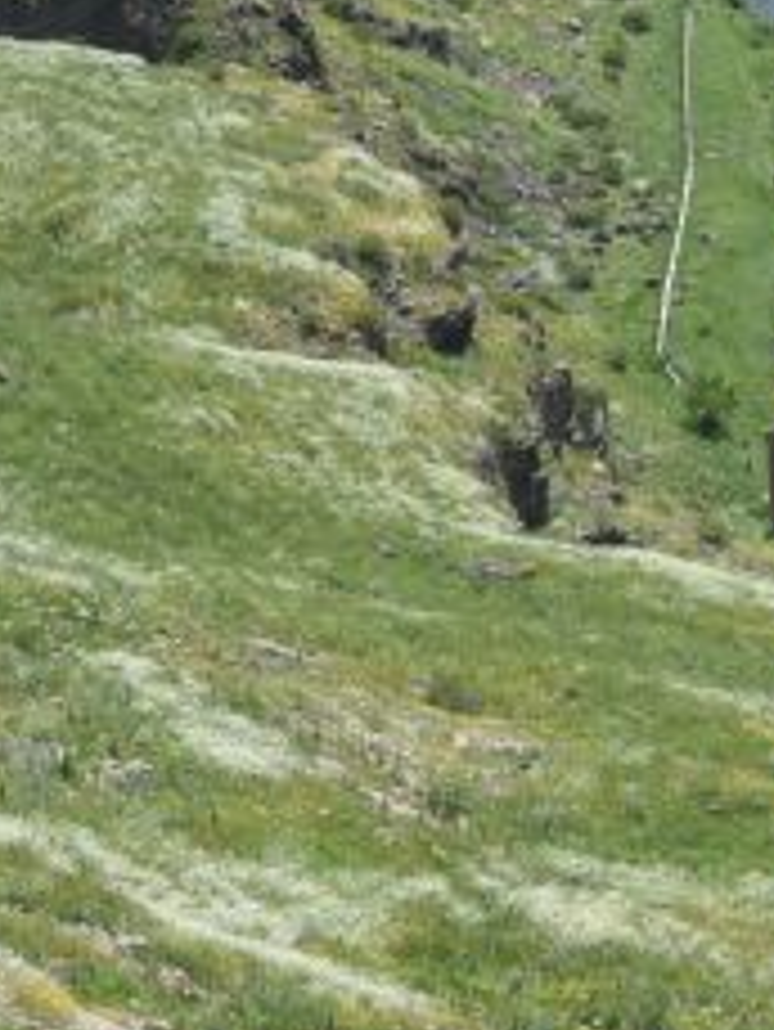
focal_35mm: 273
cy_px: 672
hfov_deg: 5.4
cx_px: 1102
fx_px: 8131
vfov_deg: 7.2
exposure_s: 1/125
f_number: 11
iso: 125
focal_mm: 50
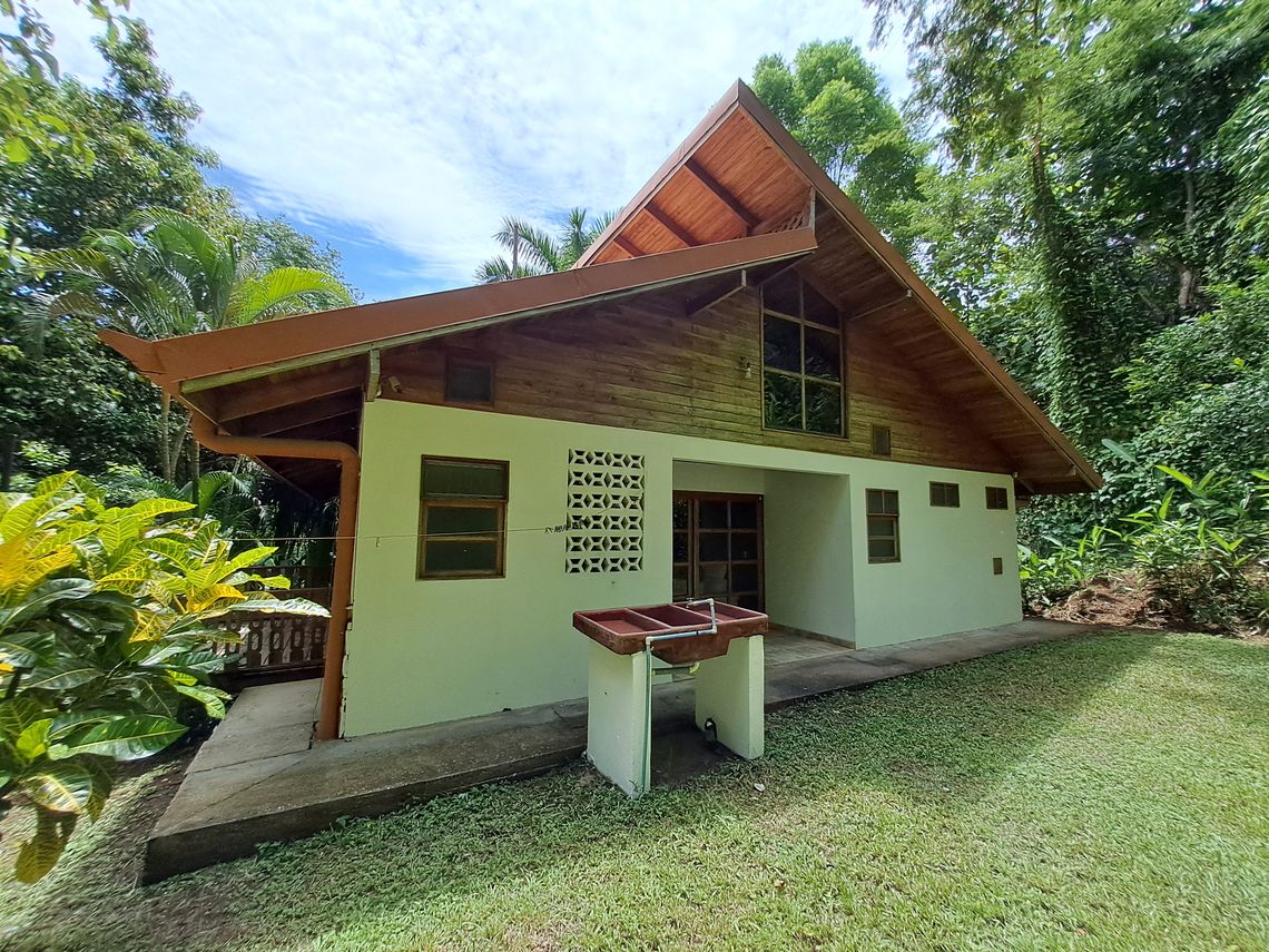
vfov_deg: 89.9
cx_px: 634
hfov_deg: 106.2
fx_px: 477
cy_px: 476
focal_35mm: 13
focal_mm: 1.42
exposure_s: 1/878
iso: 40
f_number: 2.2
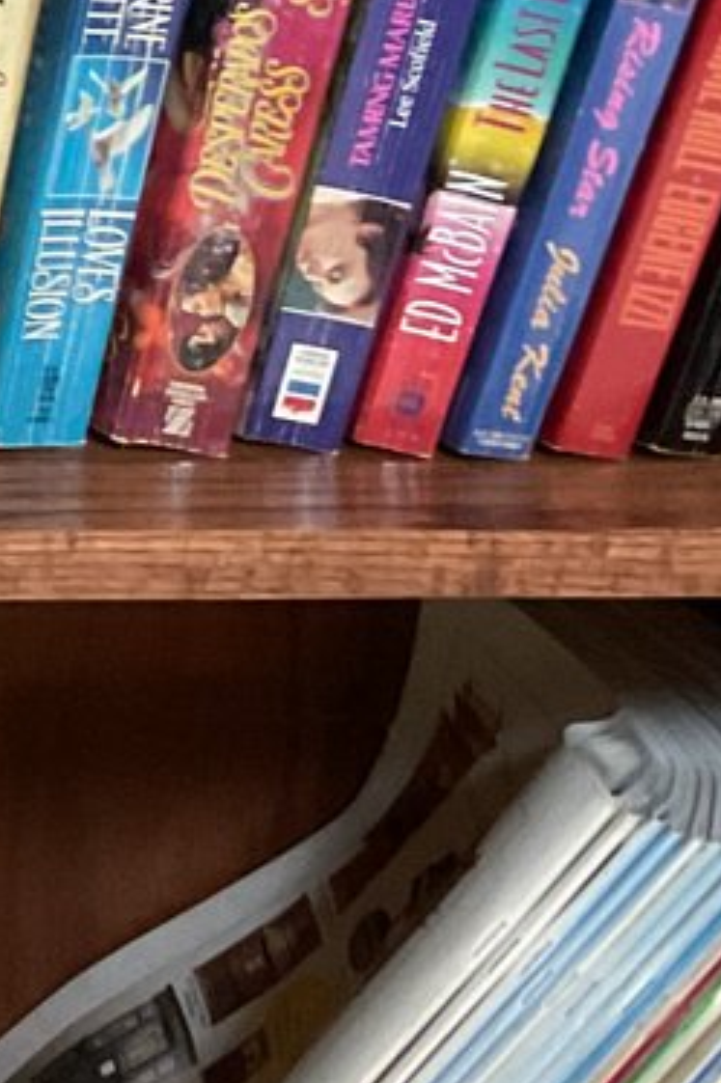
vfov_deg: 16.7
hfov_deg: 10.4
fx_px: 3668
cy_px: 288
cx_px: -696
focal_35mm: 122
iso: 250
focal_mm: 3
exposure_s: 1/30
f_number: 1.8
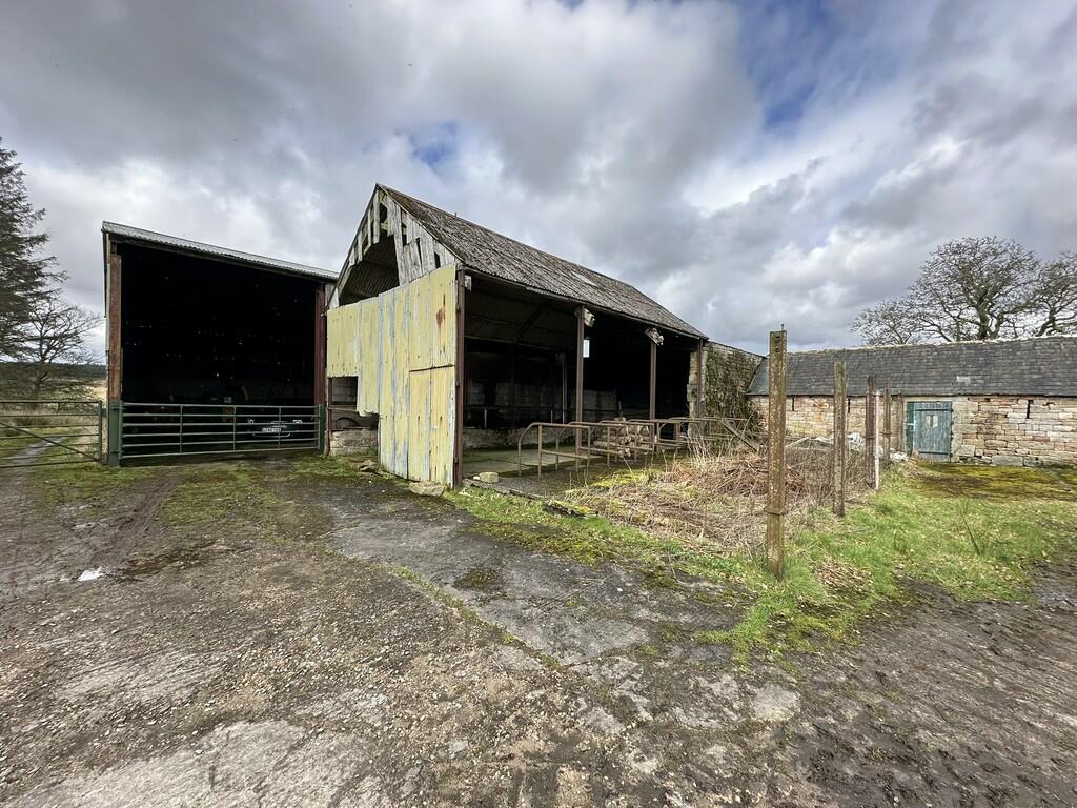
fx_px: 436
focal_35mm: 14
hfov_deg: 102.1
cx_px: 538
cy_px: 404
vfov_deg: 85.7
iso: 40
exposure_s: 1/622
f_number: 2.2
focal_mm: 2.22
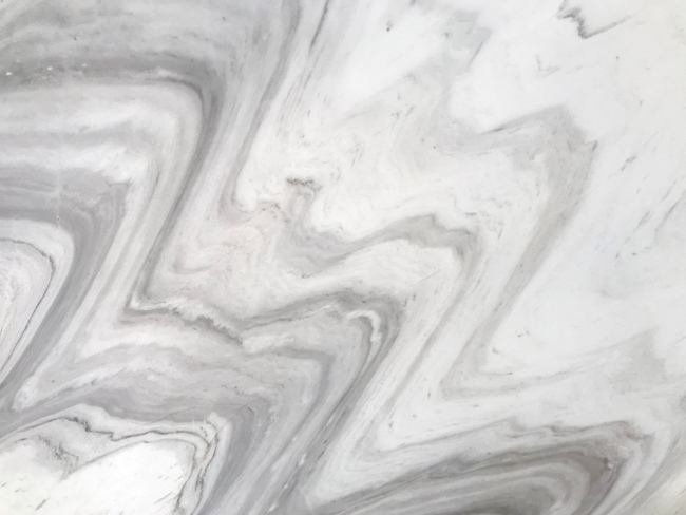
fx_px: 555
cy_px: 258
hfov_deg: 63.4
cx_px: 343
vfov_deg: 49.8
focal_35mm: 28
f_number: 1.8
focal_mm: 3.99
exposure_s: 1/99
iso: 25
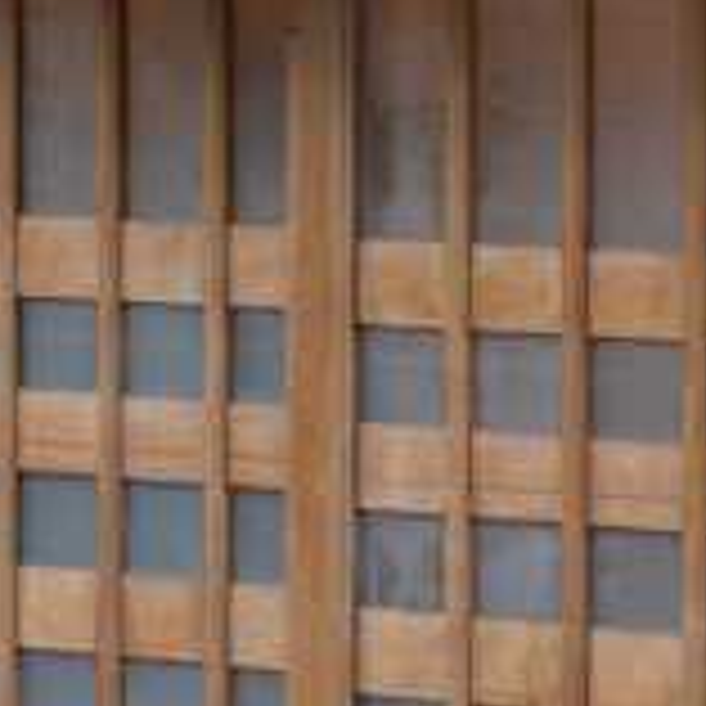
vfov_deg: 9.8
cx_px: 220
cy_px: -308
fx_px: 3992
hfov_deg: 10.1
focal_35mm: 173
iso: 1250
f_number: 8
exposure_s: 1/50
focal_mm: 42
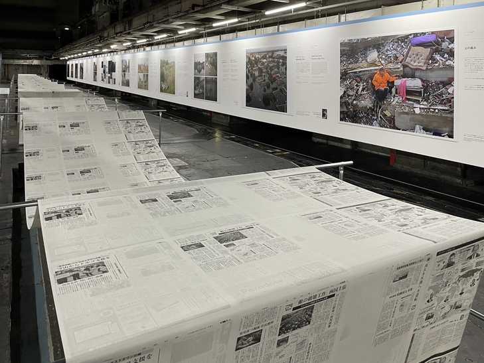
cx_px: 242
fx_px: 364
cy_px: 182
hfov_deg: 67.3
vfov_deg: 53.1
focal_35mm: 26
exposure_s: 1/60
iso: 200
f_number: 1.6
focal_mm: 4.2
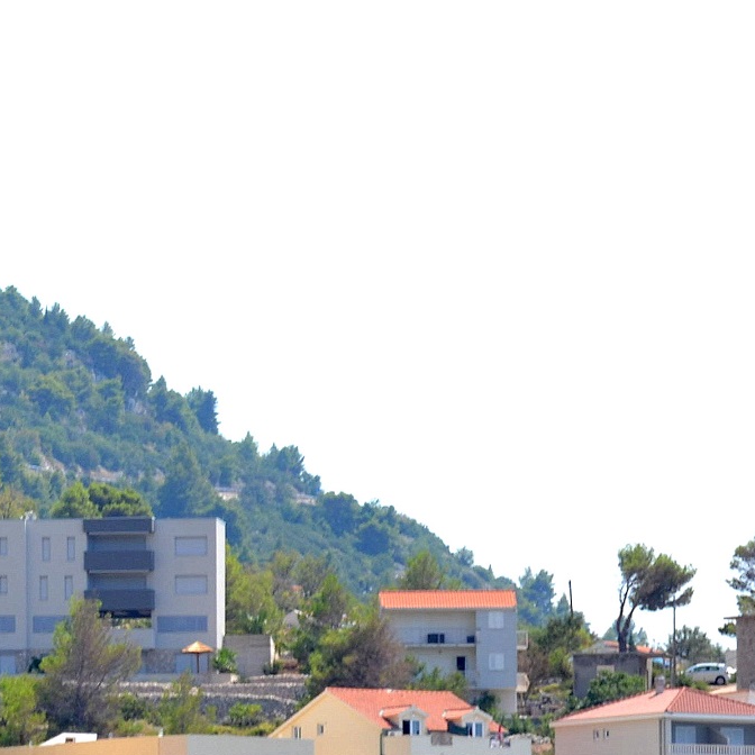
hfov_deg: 8.0
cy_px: 477
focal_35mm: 216
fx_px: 5338
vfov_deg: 8.1
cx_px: -148
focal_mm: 55
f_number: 8
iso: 100
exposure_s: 1/250
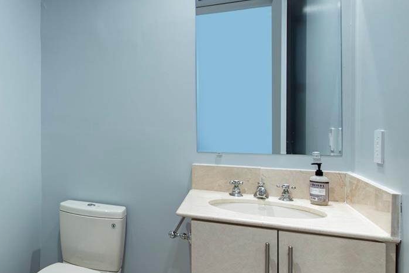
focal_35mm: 32
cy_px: 125
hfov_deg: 50.8
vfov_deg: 41.1
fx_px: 364
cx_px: 29
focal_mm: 14
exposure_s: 1/2
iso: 100
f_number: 9
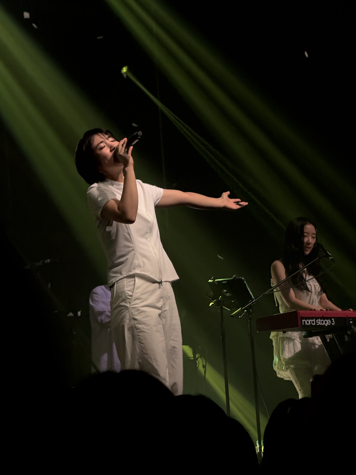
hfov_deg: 12.3
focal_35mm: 120
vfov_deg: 16.4
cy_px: 238
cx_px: 178
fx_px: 1645
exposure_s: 1/61
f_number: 2.8
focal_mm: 15.66
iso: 200
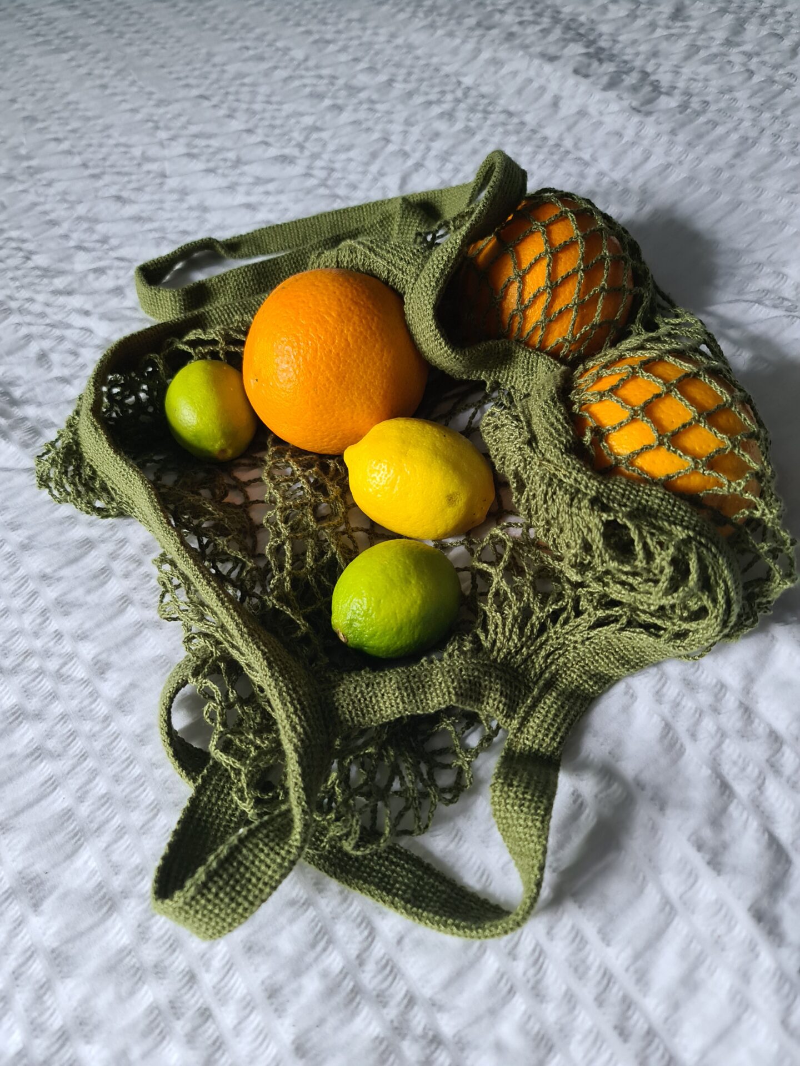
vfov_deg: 69.4
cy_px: 533
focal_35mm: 25
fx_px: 770
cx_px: 400
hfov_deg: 54.9
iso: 400
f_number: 1.8
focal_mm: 7
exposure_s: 1/100
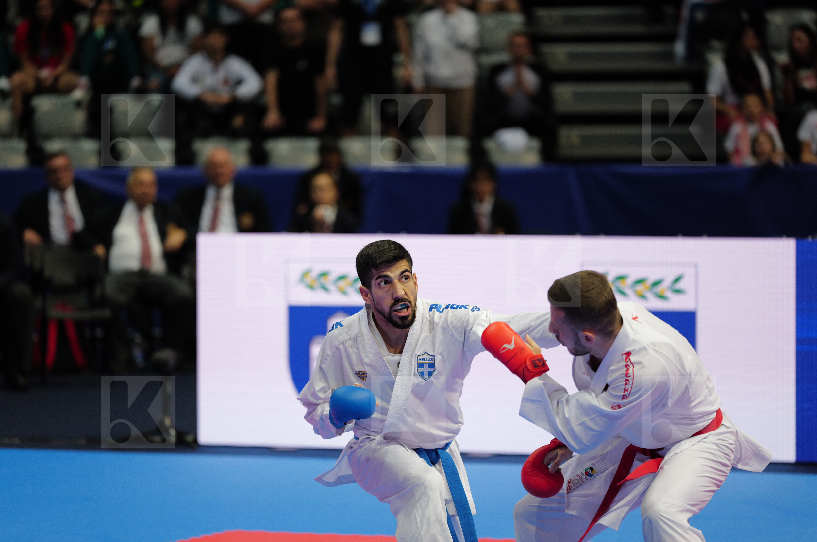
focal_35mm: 175
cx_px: 408
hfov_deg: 11.8
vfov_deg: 7.8
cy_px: 271
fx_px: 3965
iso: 1600
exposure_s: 1/1000
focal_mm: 175
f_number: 2.8
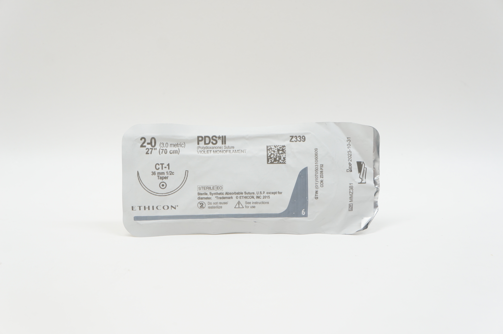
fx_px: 628
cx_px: 252
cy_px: 167
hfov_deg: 43.6
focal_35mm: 45
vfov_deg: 29.8
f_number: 6.3
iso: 400
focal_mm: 30
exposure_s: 1/50
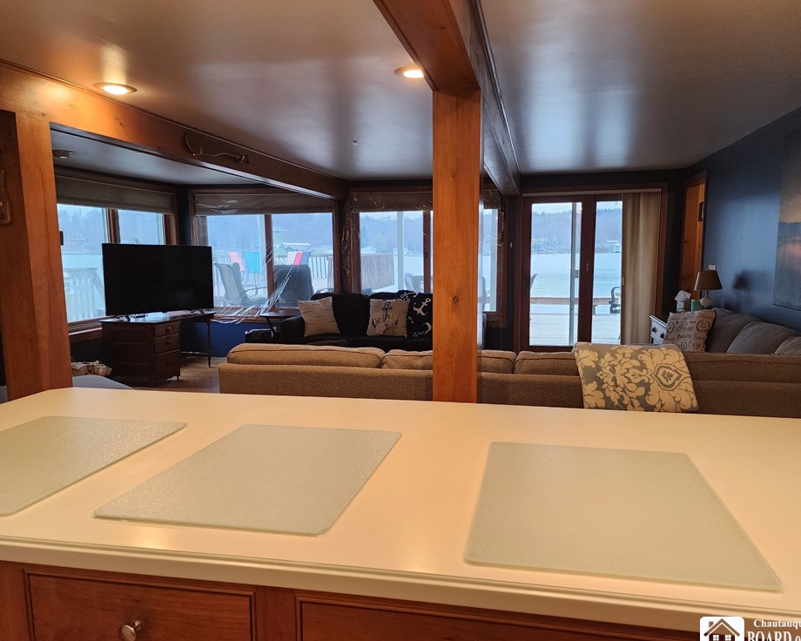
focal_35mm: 25
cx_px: 432
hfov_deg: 68.0
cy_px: 327
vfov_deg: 56.8
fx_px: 593
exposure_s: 1/120
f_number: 1.8
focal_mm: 6.4
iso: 160
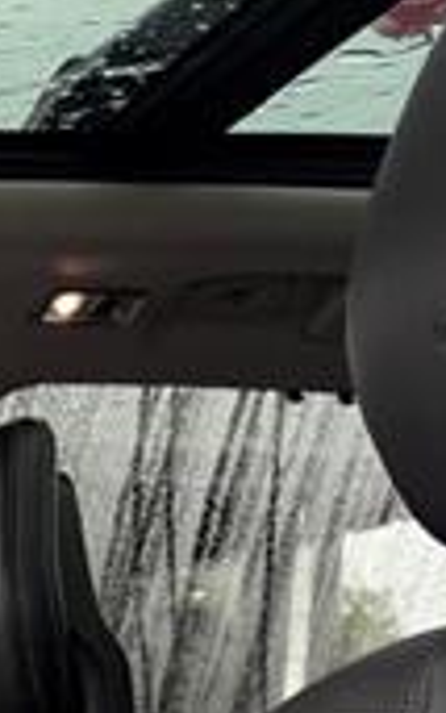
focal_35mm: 95
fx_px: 1846
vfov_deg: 19.8
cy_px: 967
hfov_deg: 11.1
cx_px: -700
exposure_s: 1/135
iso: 160
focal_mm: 6.76
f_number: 1.78
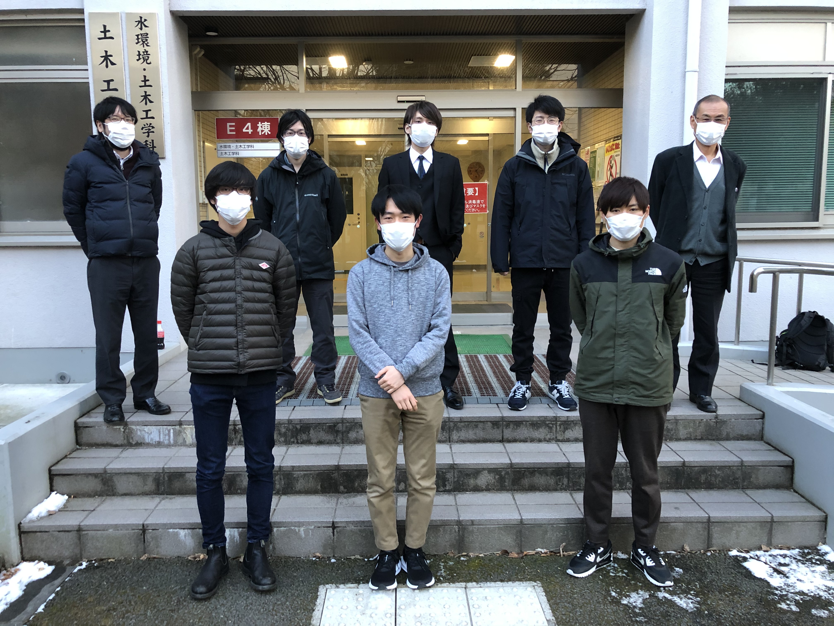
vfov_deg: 49.7
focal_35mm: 28
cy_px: 313
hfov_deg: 63.4
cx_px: 417
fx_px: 675
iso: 64
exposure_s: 1/15
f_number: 1.8
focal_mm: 3.99
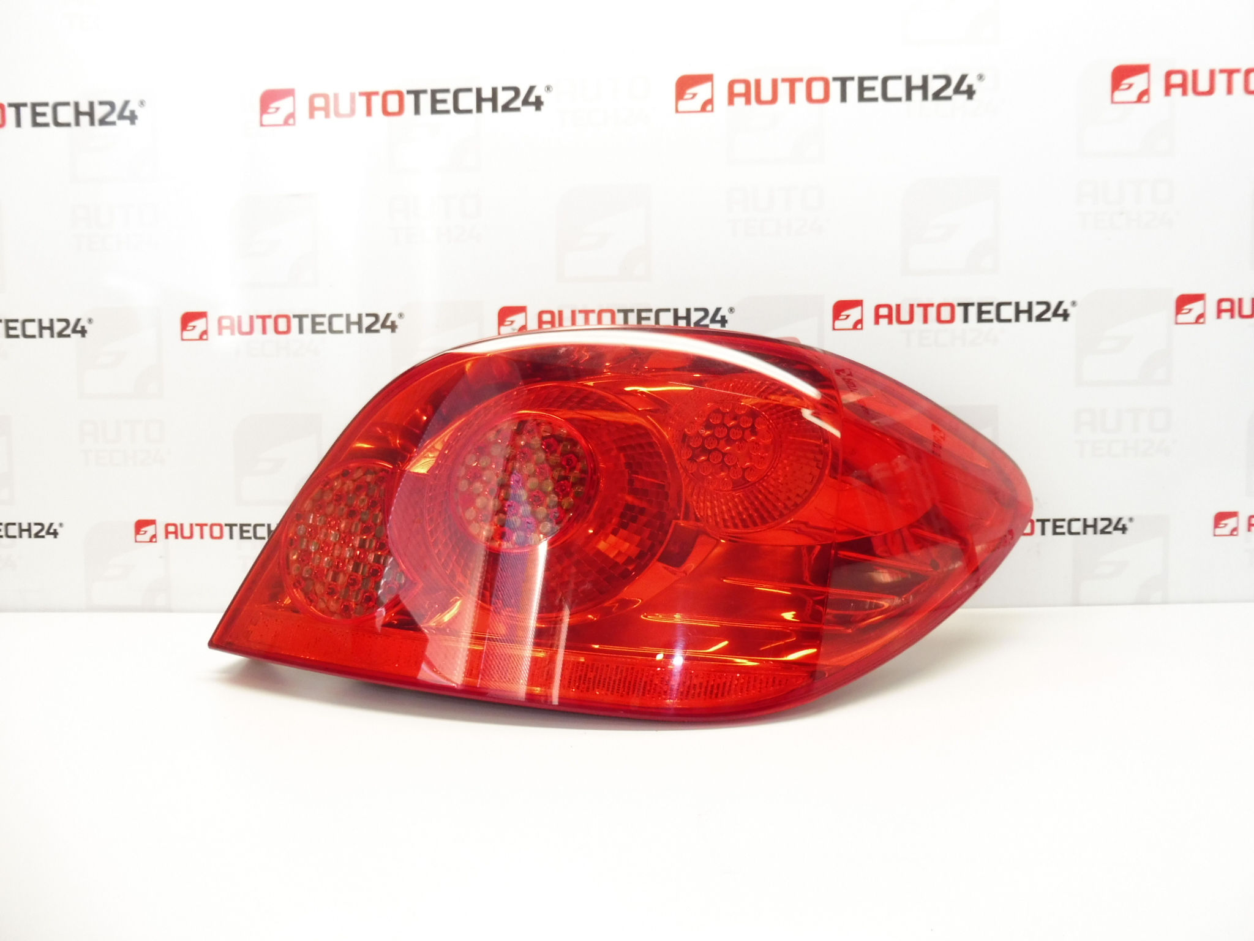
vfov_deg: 54.9
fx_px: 906
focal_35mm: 25
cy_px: 470
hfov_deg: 69.4
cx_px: 627
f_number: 3.5
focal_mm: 4.4
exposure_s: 1/60
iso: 200
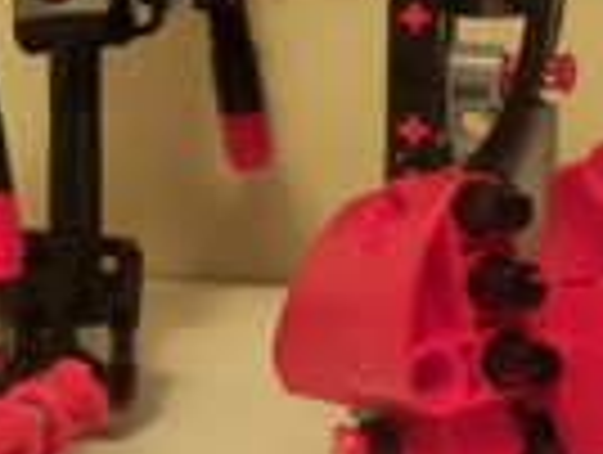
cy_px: -175
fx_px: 2408
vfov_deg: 10.5
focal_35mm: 138
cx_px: 252
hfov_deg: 14.3
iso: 80
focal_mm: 5.2
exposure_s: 1/30
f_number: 3.4
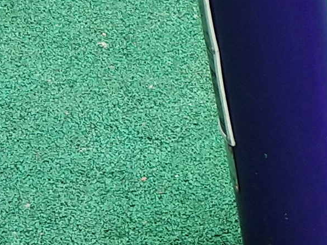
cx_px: 842
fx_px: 2059
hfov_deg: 8.2
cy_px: -294
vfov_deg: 6.5
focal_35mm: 218
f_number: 2.2
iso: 50
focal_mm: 3.69
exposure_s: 1/305
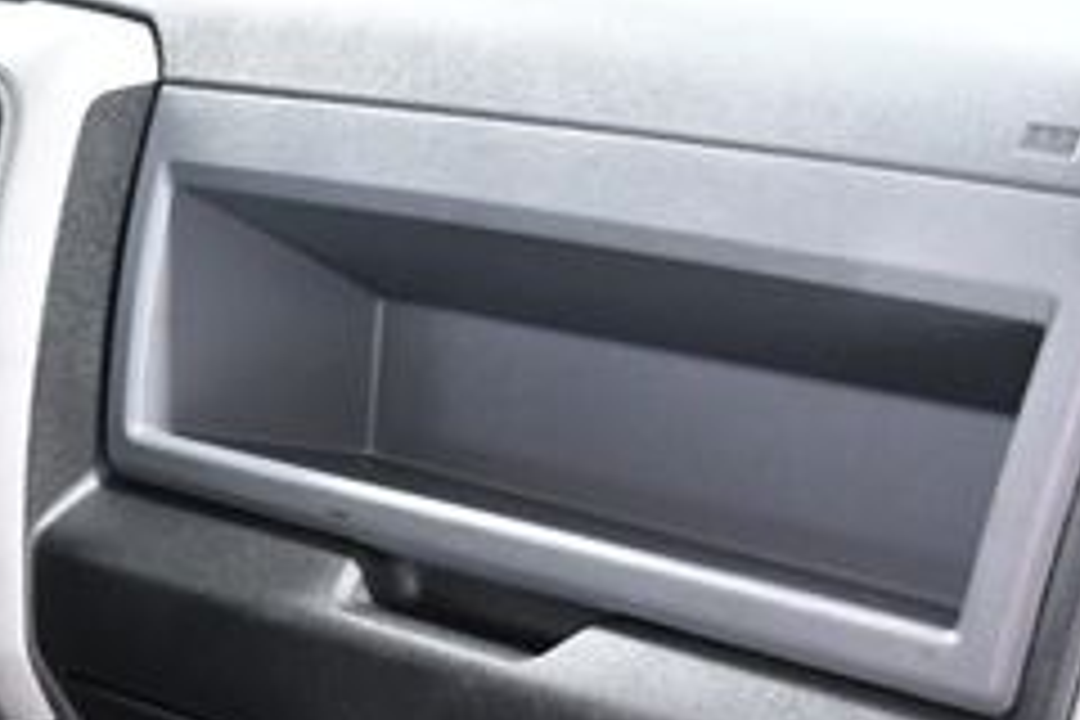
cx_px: -90
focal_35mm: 72
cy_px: 796
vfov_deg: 18.2
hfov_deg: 26.1
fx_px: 2160
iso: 2500
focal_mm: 18
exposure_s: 1/80
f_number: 4.5
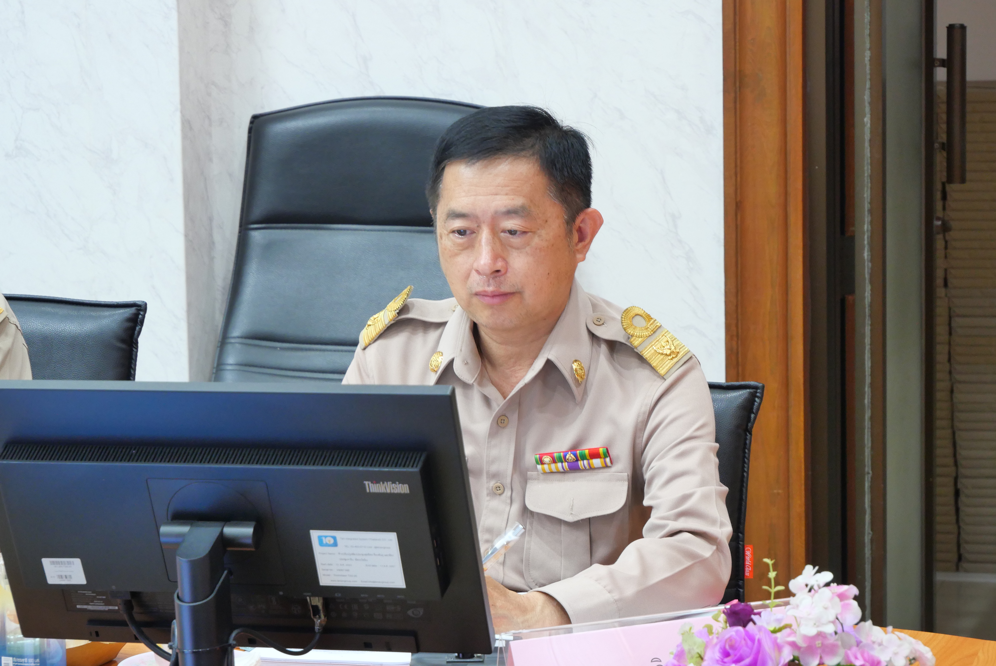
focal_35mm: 110
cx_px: 498
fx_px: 3045
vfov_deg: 12.5
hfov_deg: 18.6
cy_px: 333
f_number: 5.6
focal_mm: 53
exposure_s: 1/10
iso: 1000
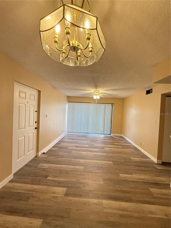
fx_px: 92
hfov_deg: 85.7
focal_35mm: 14
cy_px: 114
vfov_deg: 102.1
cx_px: 86
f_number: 2.2
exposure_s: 1/60
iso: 320
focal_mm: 2.22
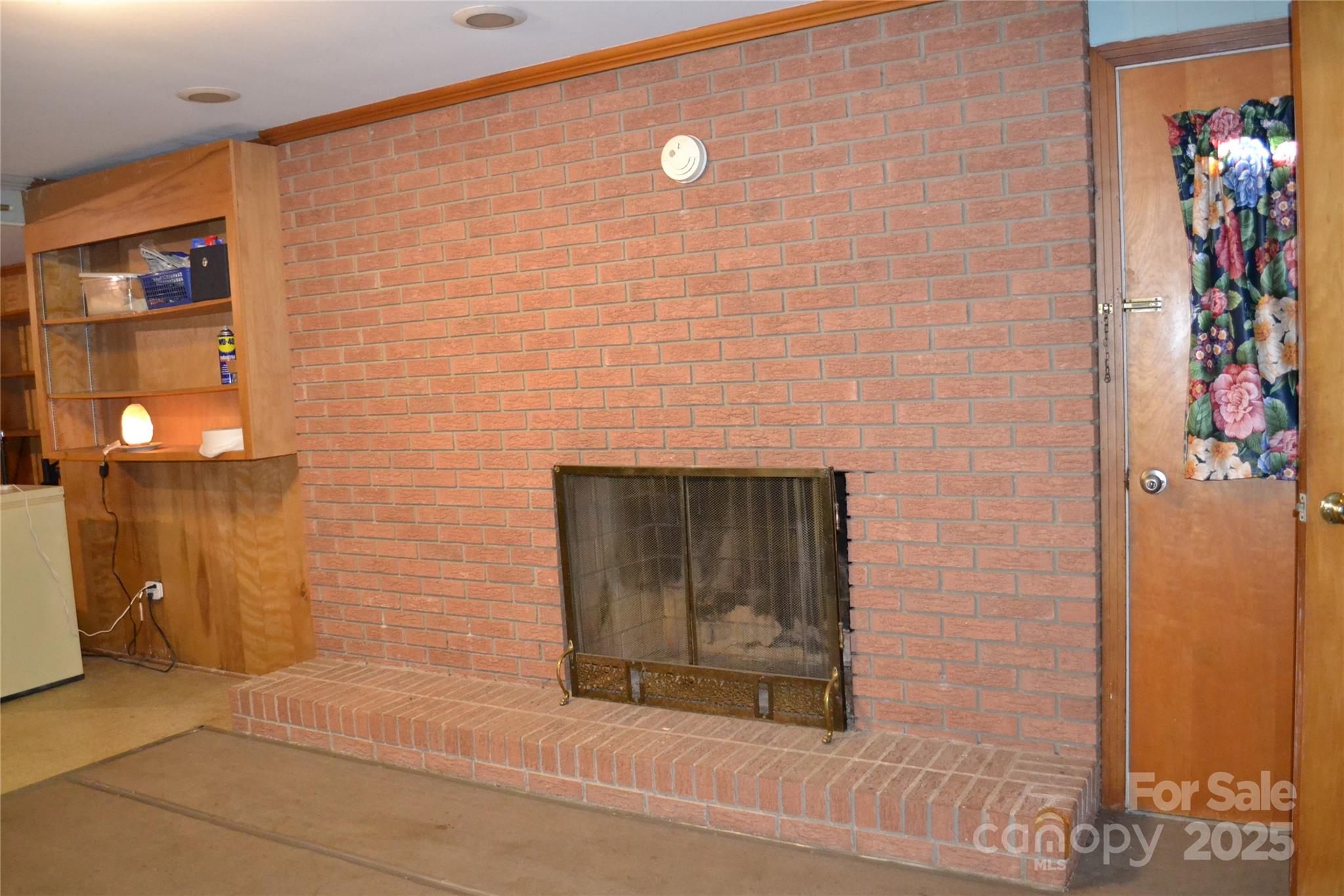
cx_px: 672
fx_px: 1008
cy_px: 448
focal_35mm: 27
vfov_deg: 47.9
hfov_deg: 67.4
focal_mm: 18
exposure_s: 1/60
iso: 3200
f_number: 3.5
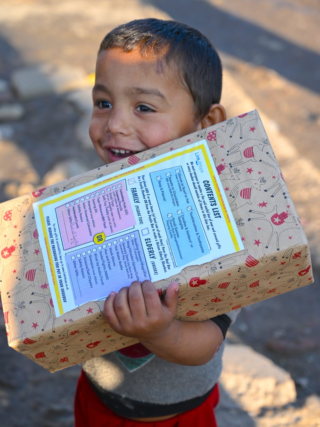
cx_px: 165
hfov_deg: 22.6
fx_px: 801
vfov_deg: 29.8
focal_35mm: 65
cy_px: 231
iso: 100
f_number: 4
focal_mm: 58
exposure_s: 1/200
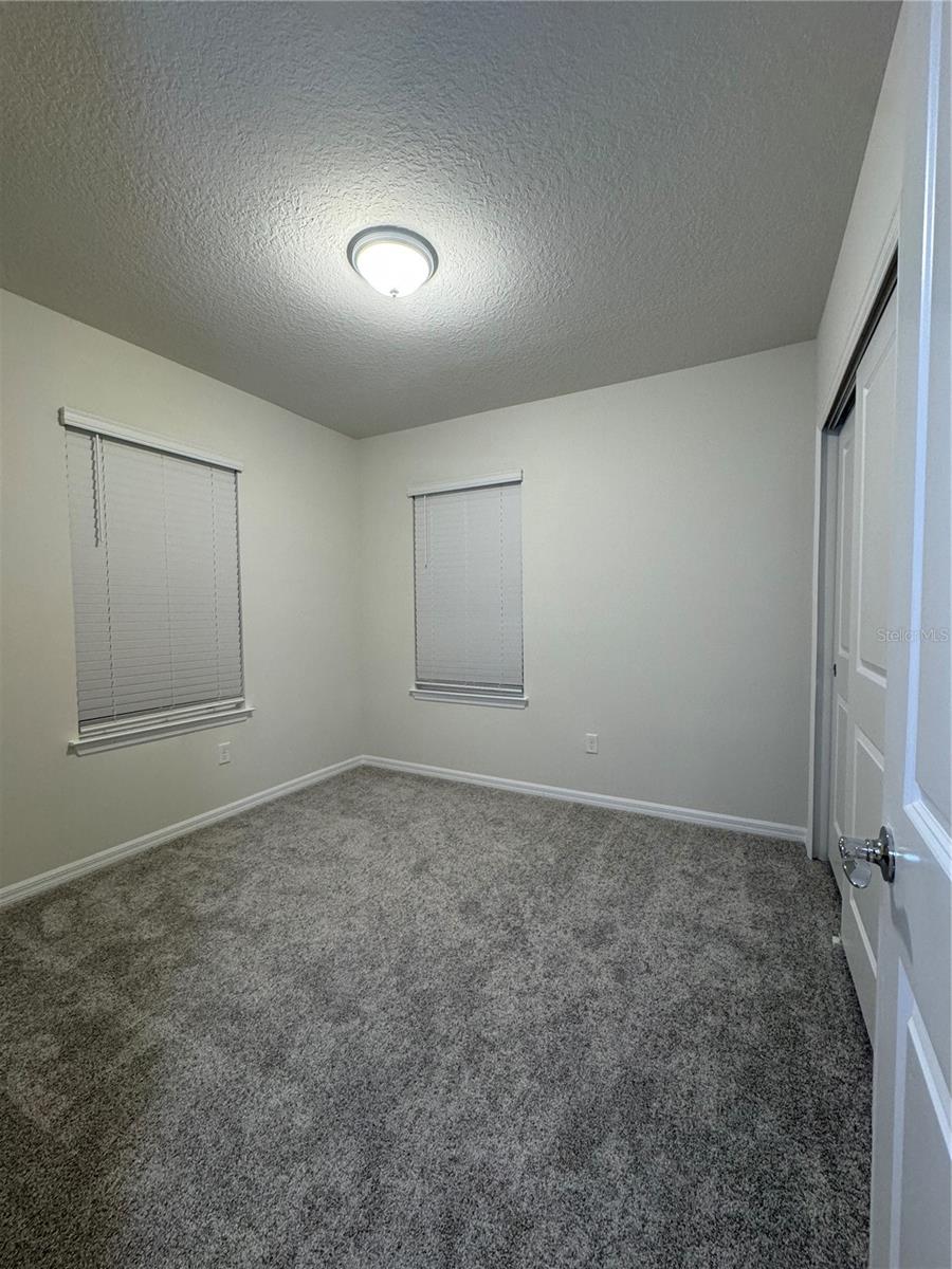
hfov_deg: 85.7
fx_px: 513
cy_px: 634
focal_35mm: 14
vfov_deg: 102.1
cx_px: 476
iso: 250
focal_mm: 2.22
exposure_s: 1/60
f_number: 2.2
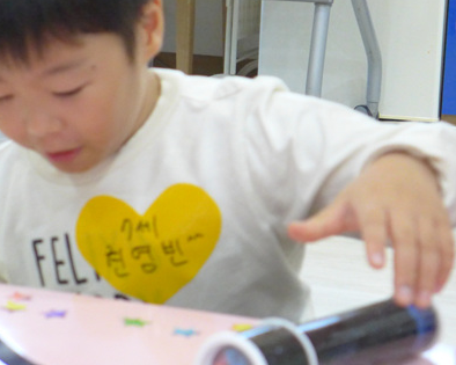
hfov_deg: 16.2
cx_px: 189
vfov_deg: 12.9
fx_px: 1606
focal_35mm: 119
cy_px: 115
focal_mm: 14.7
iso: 1250
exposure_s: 1/400
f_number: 2.2
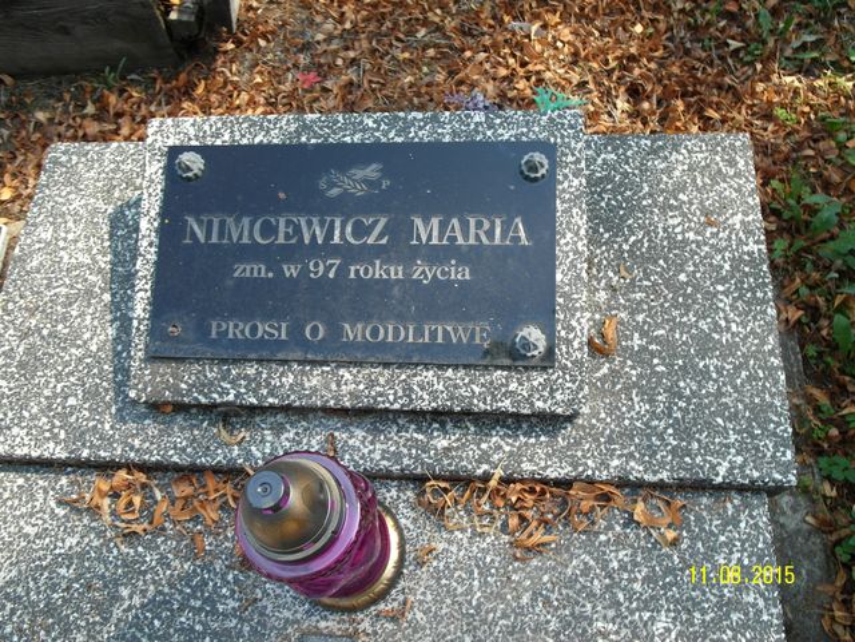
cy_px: 321
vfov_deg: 46.8
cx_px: 428
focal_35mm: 30
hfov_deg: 60.0
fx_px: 741
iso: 80
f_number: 3.6
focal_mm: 6.5
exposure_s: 1/125
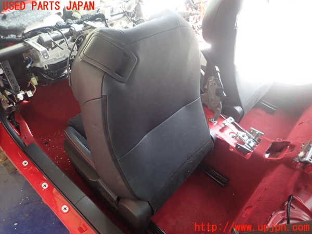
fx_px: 225
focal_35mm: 25
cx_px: 156
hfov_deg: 69.4
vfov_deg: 54.9
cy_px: 117
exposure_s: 1/30
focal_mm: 4.5
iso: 320
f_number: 2
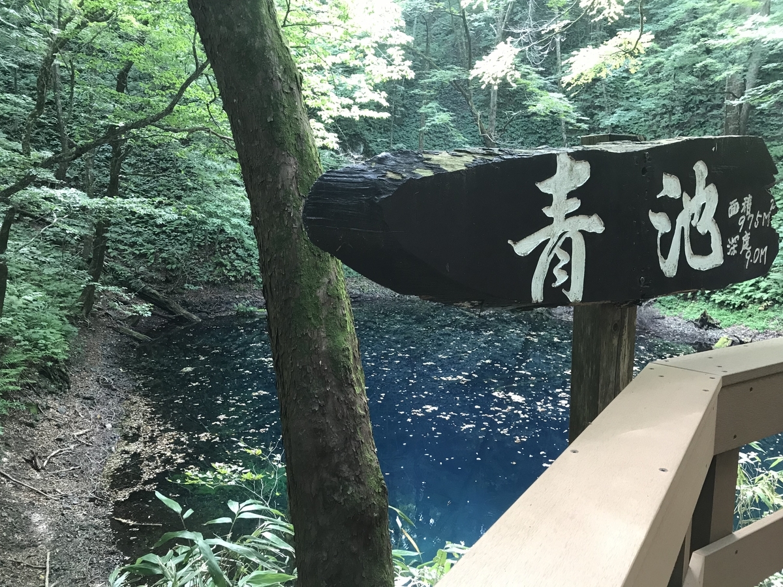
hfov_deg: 63.4
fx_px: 633
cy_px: 294
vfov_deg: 49.7
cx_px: 392
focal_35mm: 28
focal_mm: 3.99
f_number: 1.8
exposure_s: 1/30
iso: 32
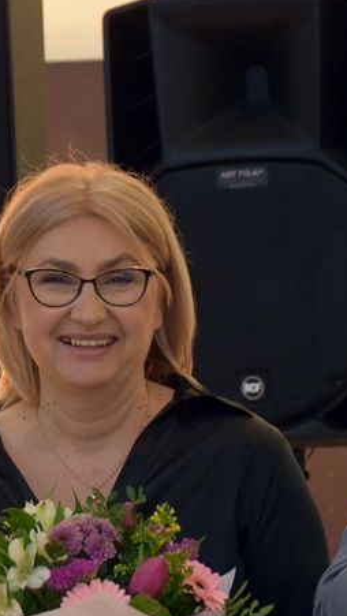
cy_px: 406
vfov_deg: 8.6
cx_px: 325
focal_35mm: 251
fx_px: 4102
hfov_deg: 4.8
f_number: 5.3
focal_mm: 80
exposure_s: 1/60
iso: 2000
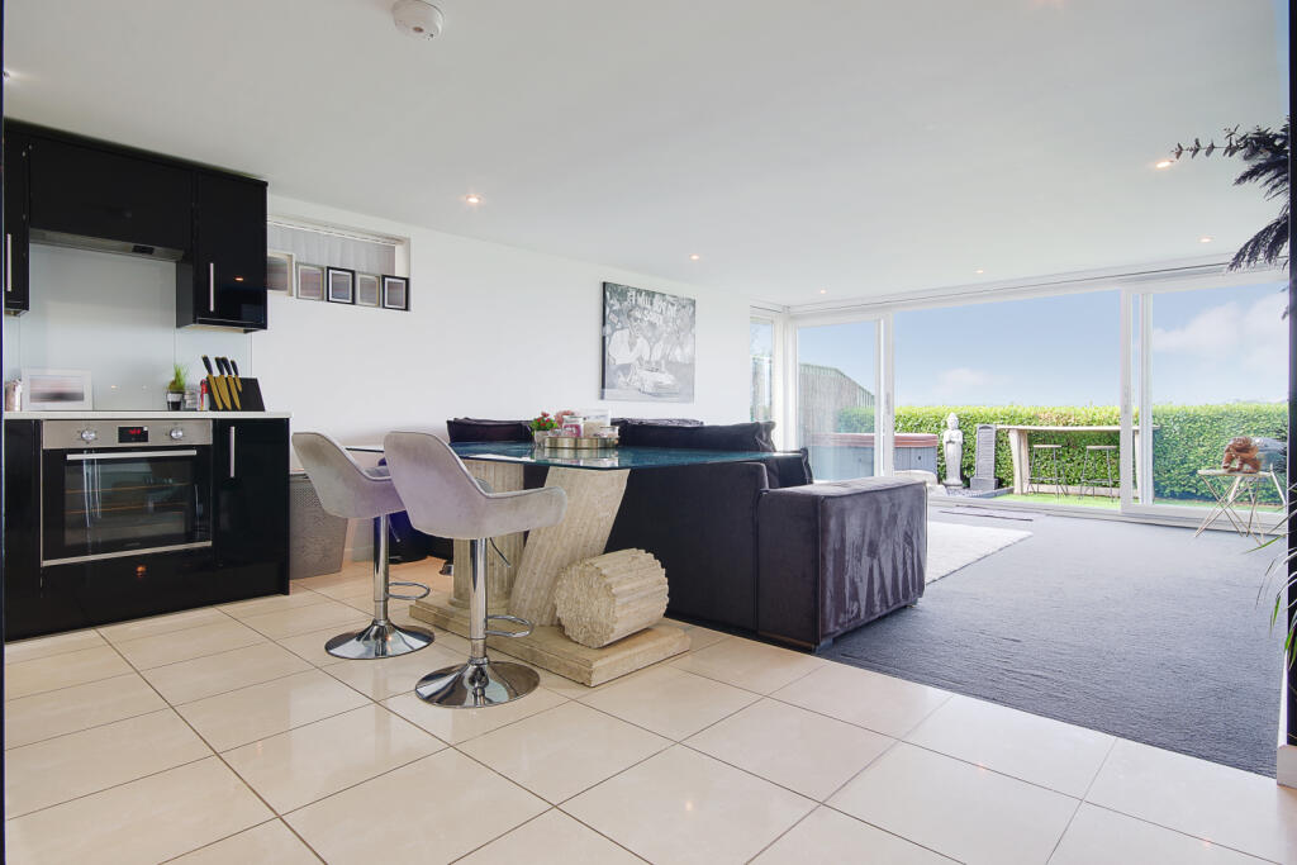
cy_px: 432
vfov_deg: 64.6
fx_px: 685
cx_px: 648
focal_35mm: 19
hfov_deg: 86.9
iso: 100
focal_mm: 13
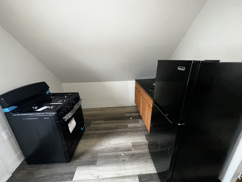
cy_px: 91
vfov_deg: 85.7
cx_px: 121
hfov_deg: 102.1
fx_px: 98
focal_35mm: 14
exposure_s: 1/60
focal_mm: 2.22
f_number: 2.2
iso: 250
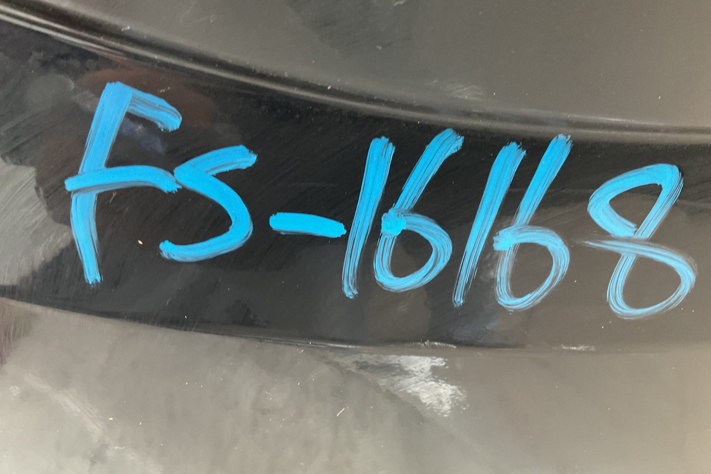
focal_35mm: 31
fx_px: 612
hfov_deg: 60.3
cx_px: 358
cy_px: 267
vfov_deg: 42.2
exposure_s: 1/33
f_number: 1.8
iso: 250
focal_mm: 3
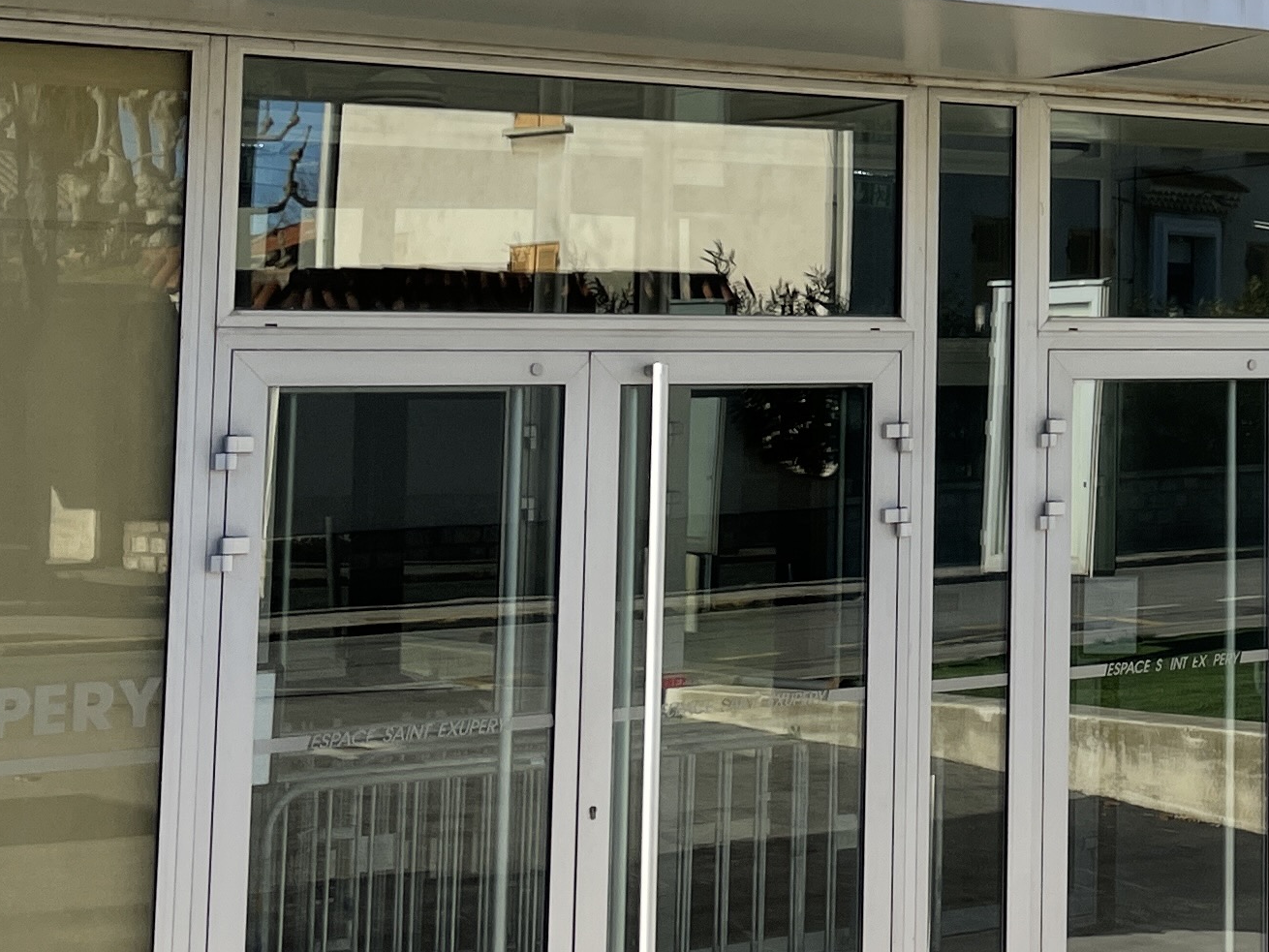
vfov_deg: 18.1
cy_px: 92
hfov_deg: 22.5
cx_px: 1522
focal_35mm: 80
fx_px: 2933
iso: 32
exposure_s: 1/1795
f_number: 1.6
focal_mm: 4.2
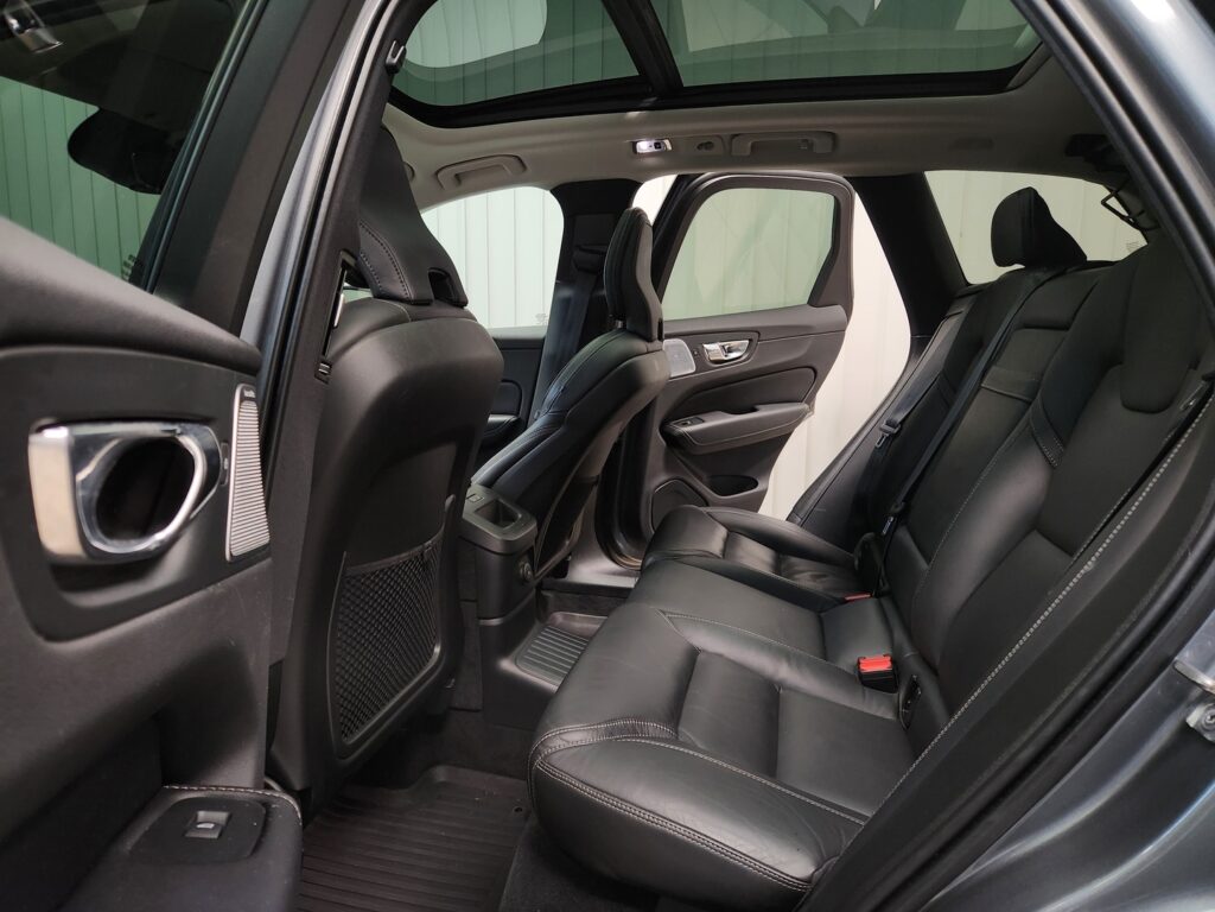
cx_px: 608
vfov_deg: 58.9
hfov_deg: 73.9
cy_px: 456
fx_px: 807
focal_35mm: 23
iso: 320
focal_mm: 5.4
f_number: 1.8
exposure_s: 1/100
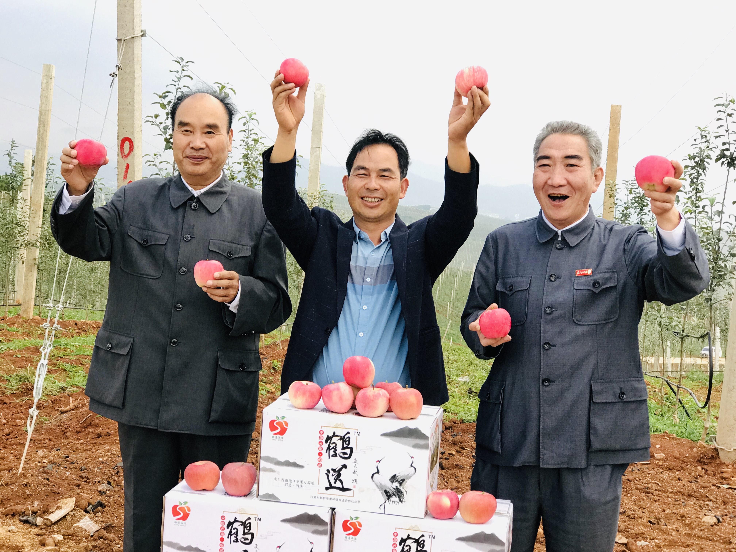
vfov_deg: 25.7
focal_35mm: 57
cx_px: 368
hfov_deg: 33.8
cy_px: 276
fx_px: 1212
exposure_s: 1/50
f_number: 2.8
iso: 25
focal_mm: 6.6
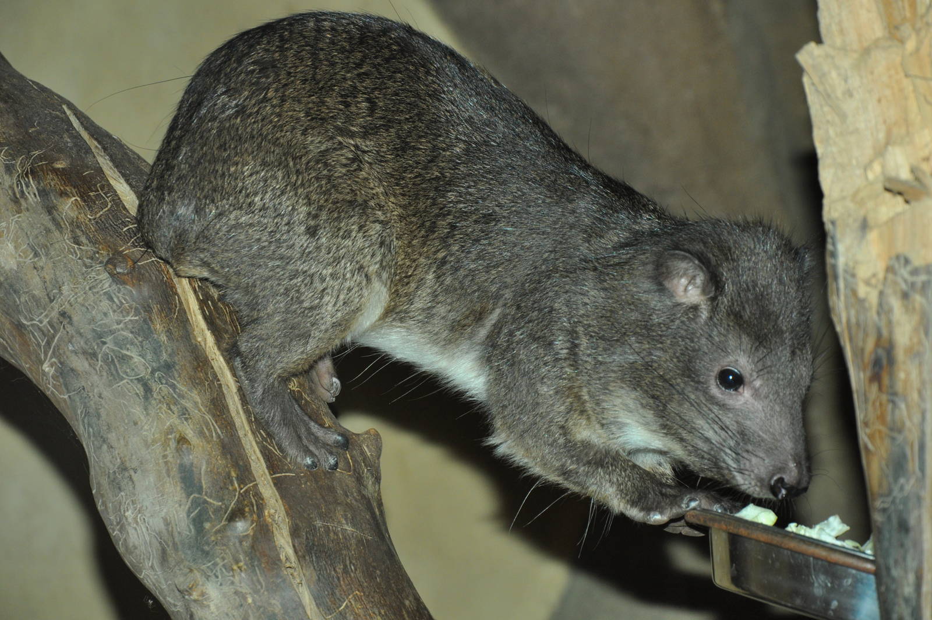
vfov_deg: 8.7
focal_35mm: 158
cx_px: 466
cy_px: 310
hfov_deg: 13.1
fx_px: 4073
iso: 800
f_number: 8
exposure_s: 1/60
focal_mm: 105
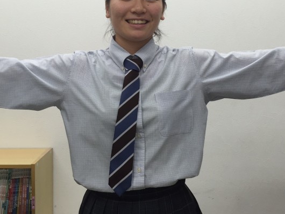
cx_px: 138
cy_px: 50
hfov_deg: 34.3
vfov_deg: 25.8
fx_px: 461
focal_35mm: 56
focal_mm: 4.15
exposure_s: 1/60
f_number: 2.2
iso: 40
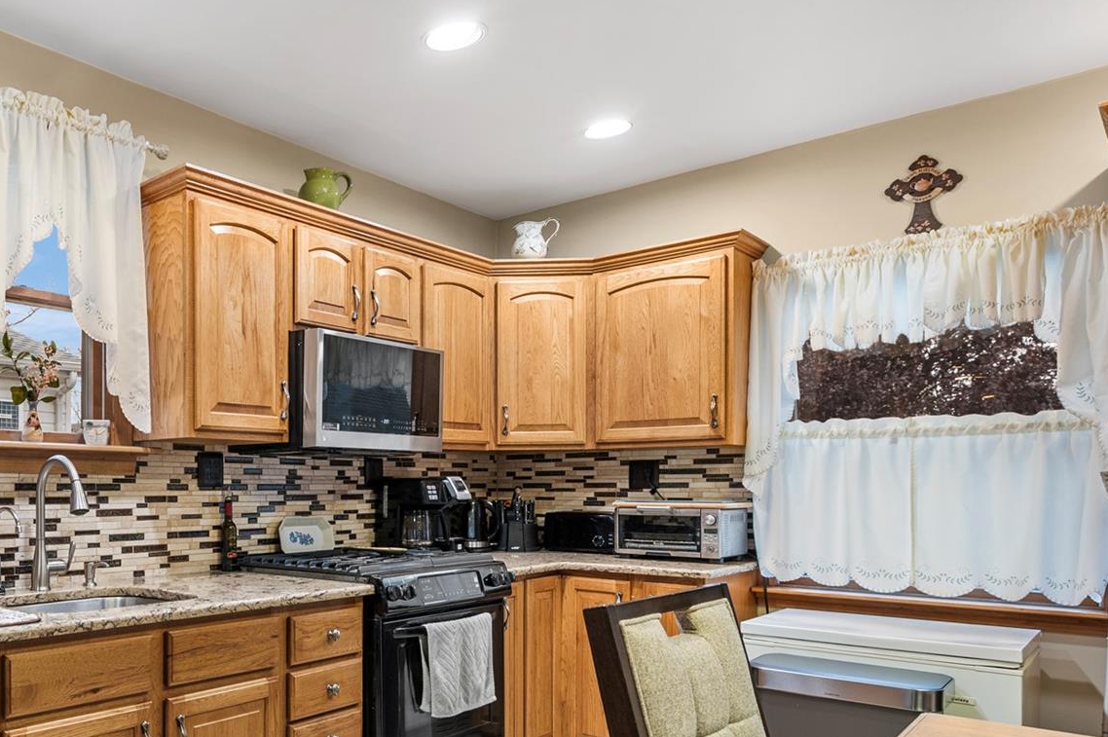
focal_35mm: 27
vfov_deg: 47.2
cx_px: 161
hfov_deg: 59.7
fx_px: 830
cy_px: 487
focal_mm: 15
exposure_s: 1/4
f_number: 8
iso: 500
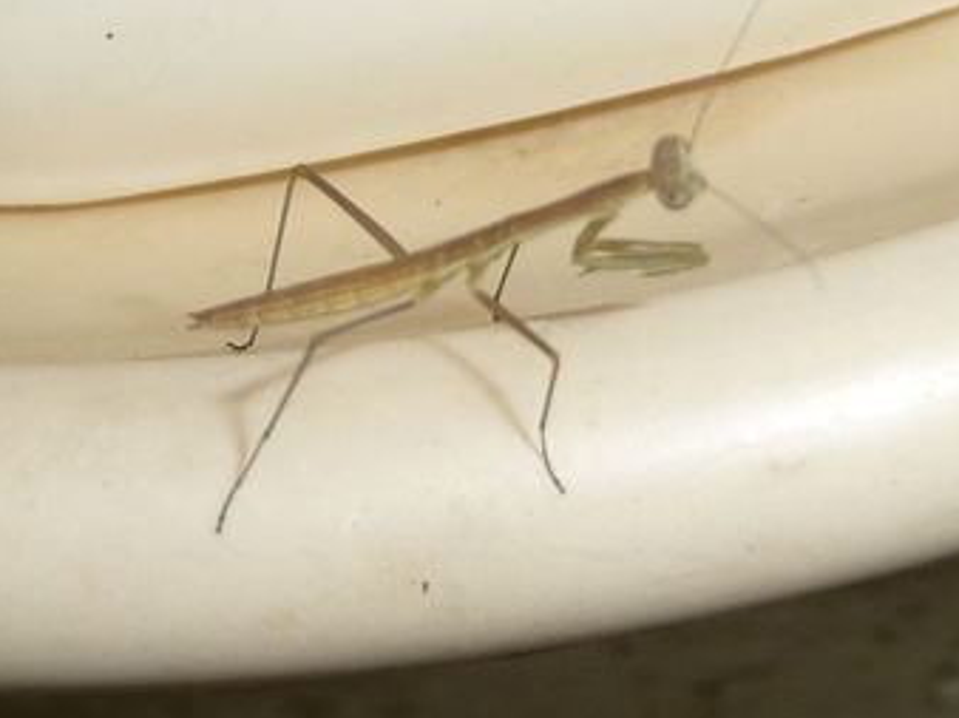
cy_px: 299
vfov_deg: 14.2
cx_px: 457
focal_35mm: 104
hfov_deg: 18.9
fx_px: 2879
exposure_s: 1/30
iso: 100
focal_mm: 5.3
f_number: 3.5
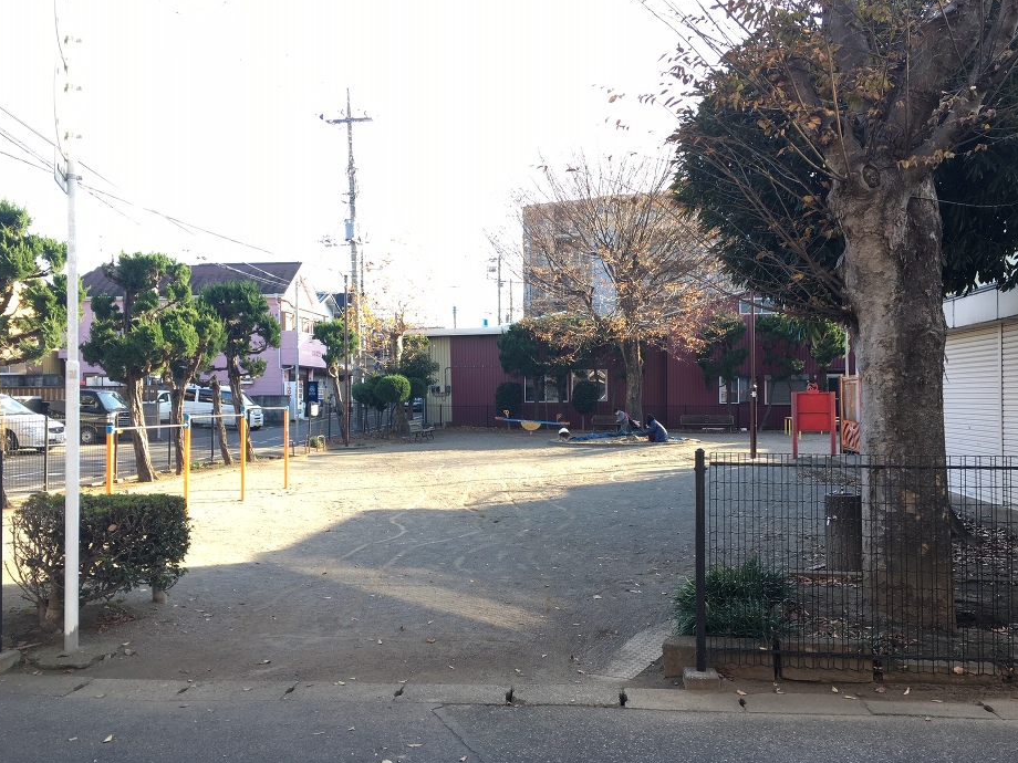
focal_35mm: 30
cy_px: 390
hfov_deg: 60.0
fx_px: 882
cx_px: 510
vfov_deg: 46.8
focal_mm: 4.15
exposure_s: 1/120
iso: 25
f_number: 2.2
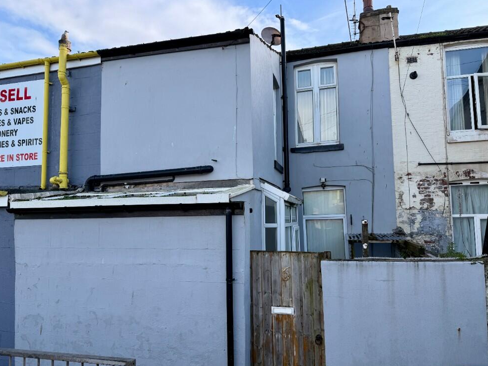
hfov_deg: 69.4
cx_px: 248
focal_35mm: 25
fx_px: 352
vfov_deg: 54.9
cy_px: 188
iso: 80
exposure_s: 1/805
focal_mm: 6.76
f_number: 1.78
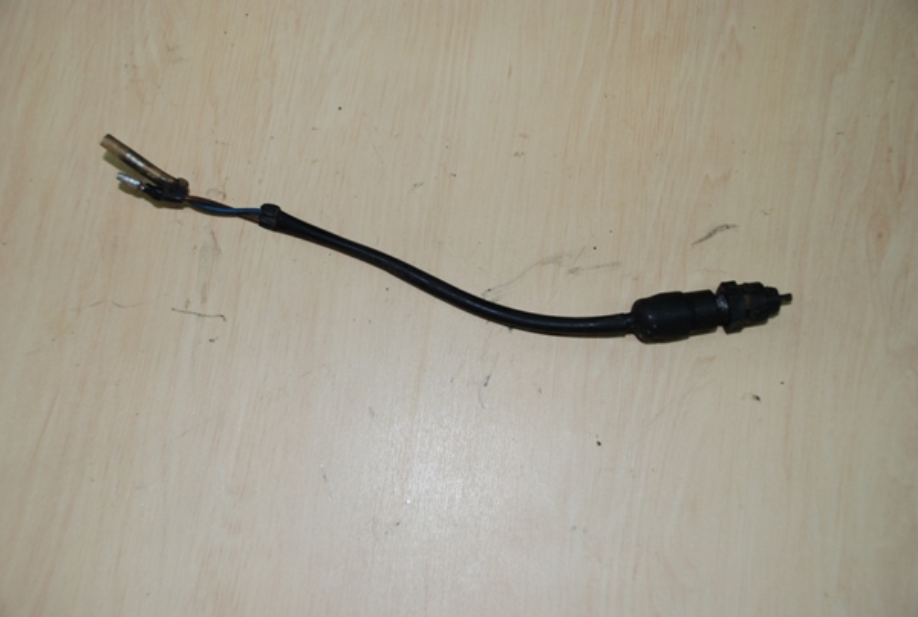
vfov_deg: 29.1
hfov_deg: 42.2
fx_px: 1188
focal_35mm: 46
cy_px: 308
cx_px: 459
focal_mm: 31
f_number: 4.2
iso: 200
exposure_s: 1/60
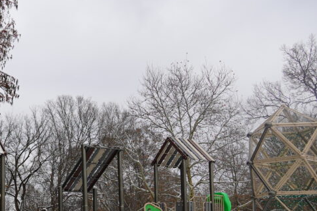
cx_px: 29
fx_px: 475
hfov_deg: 34.7
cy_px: 181
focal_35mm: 54
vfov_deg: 24.5
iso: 100
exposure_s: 1/200
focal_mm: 18
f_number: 5
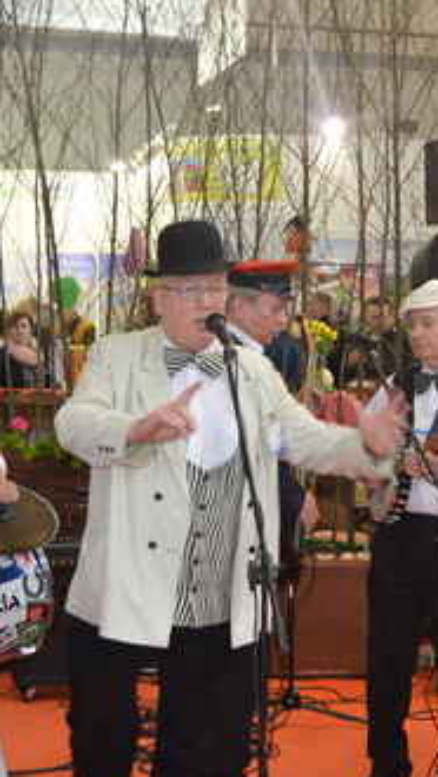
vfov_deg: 28.2
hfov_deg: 15.9
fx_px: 1546
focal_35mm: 75
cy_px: 394
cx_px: 410
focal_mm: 26
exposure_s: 1/60
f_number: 4.2
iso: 400
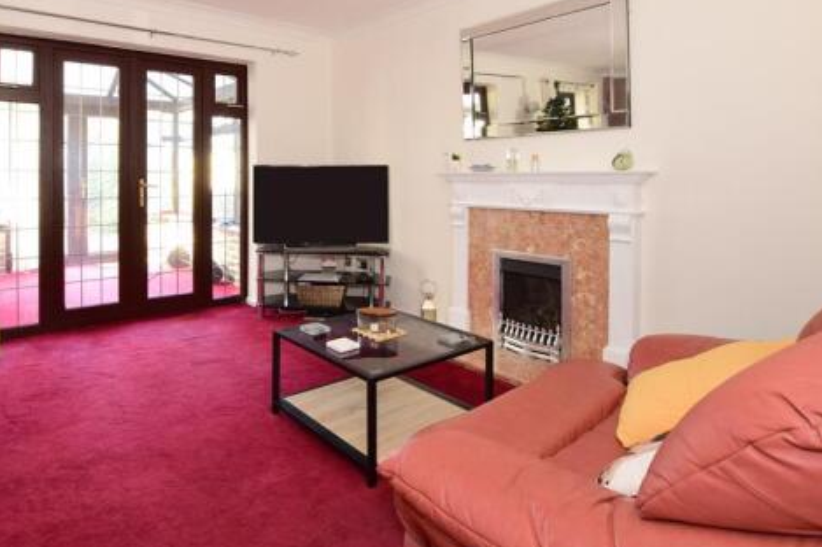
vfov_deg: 57.7
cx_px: 319
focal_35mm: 21
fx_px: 479
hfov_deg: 80.0
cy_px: 171
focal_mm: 10
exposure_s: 1/1.6
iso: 400
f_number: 10
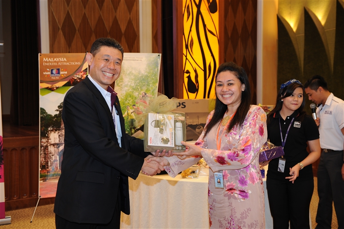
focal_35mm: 42
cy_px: 114
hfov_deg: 46.4
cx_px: 172
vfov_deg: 31.8
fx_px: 401
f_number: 3.5
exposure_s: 1/60
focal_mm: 42
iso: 1000
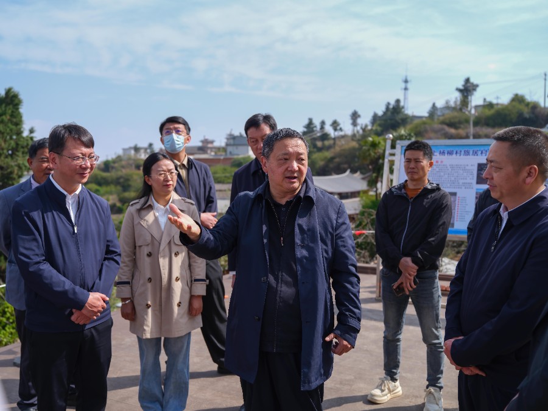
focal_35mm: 36
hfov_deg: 51.4
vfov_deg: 39.7
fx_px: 570
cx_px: 274
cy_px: 206
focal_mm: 45
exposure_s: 1/400
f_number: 4
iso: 100
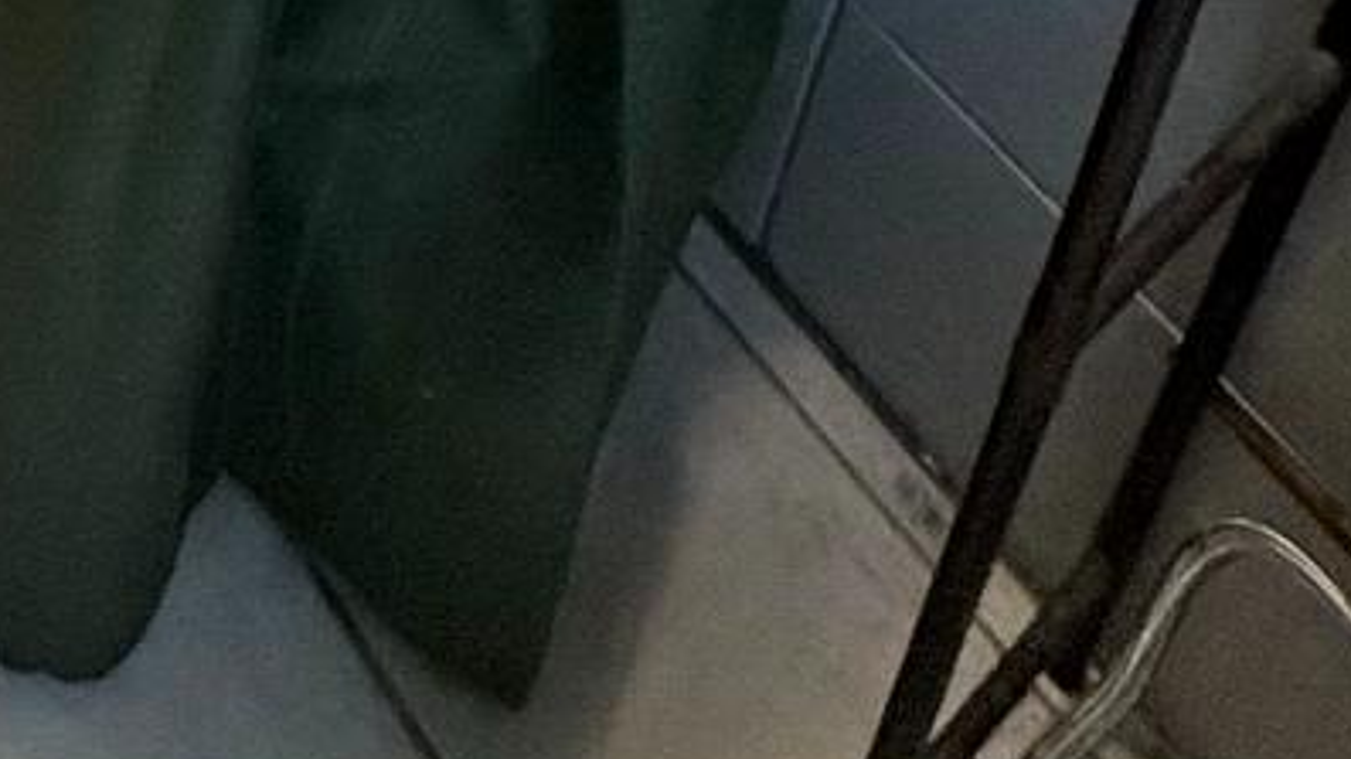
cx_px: -589
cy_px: -1753
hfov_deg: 27.0
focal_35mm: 59
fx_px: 2113
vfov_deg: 10.3
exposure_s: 1/120
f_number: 2.2
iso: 320
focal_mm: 2.22
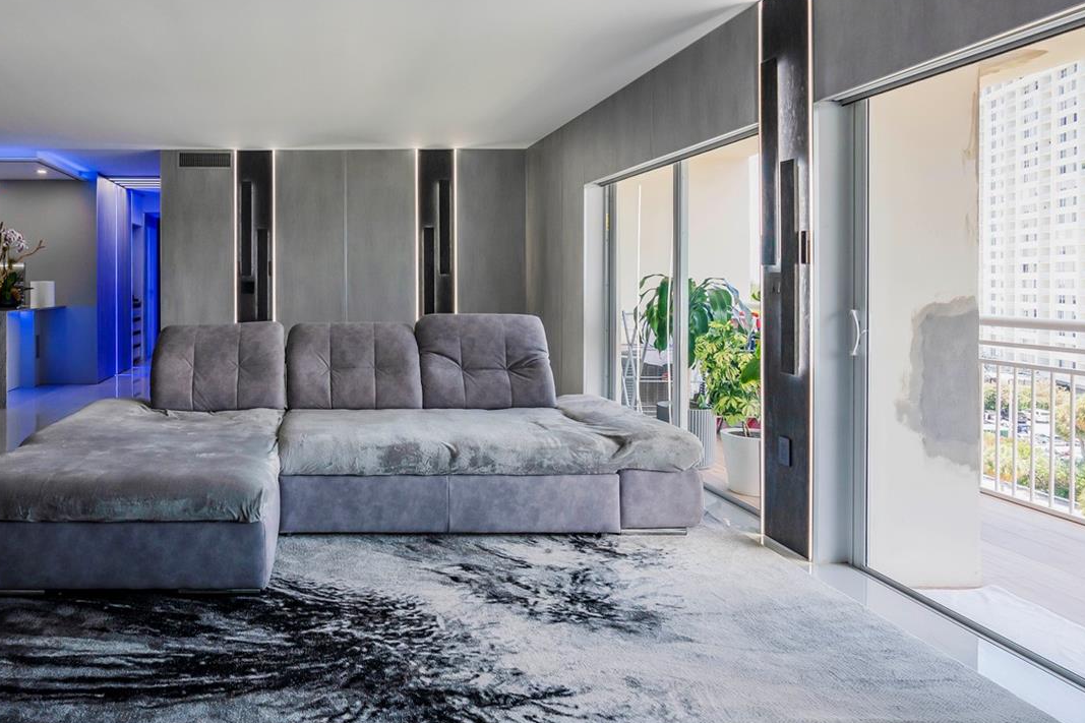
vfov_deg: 52.9
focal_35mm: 24
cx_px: 300
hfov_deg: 69.9
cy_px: 300
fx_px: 723
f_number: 5.6
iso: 320
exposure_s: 1/160
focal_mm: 16
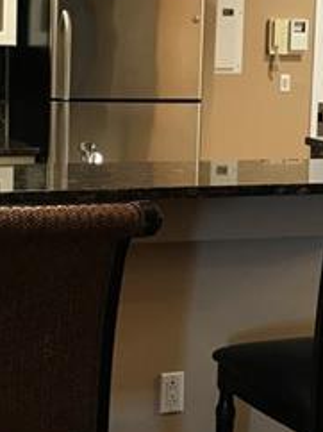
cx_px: 125
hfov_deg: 16.6
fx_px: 1109
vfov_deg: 21.9
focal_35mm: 89
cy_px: 143
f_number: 1.8
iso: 50
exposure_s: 1/15
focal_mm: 3.99
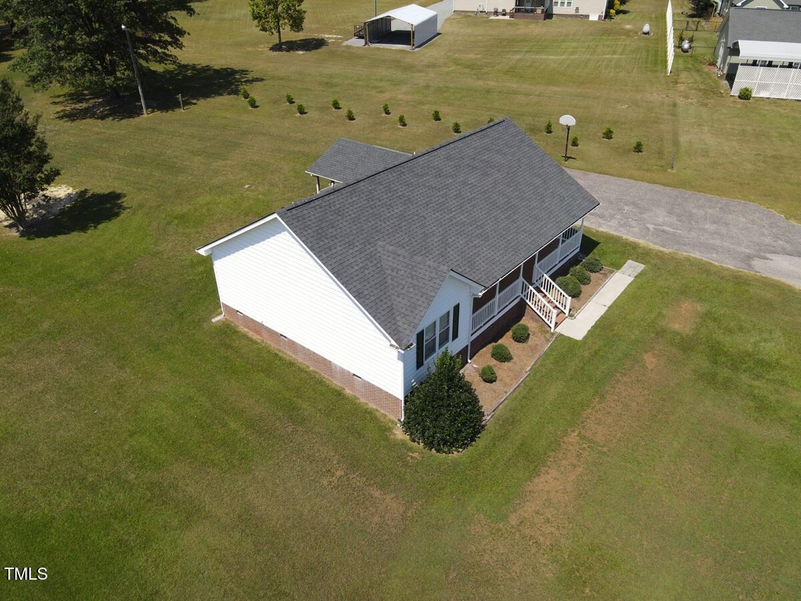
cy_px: 300
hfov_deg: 71.6
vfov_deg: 56.8
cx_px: 400
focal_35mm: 24
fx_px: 555
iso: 110
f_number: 2.8
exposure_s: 1/725
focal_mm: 4.5
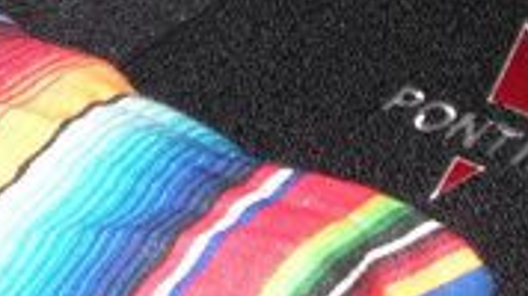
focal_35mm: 141
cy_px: -334
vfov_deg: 8.1
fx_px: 1973
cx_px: -83
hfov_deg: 14.8
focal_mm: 6.3
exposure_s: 1/60
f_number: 3.5
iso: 400
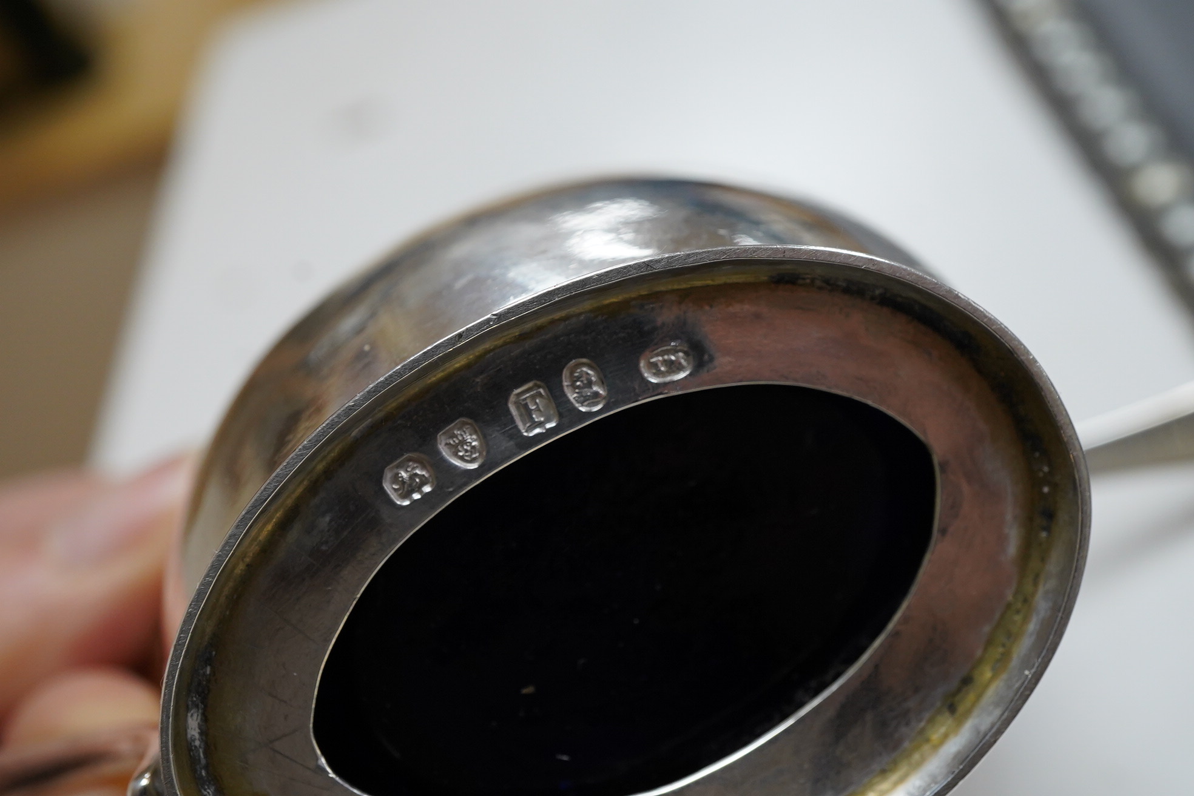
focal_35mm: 45
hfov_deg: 43.6
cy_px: 398
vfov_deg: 29.9
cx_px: 597
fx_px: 1492
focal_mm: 30
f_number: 11
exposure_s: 1/125
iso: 1250
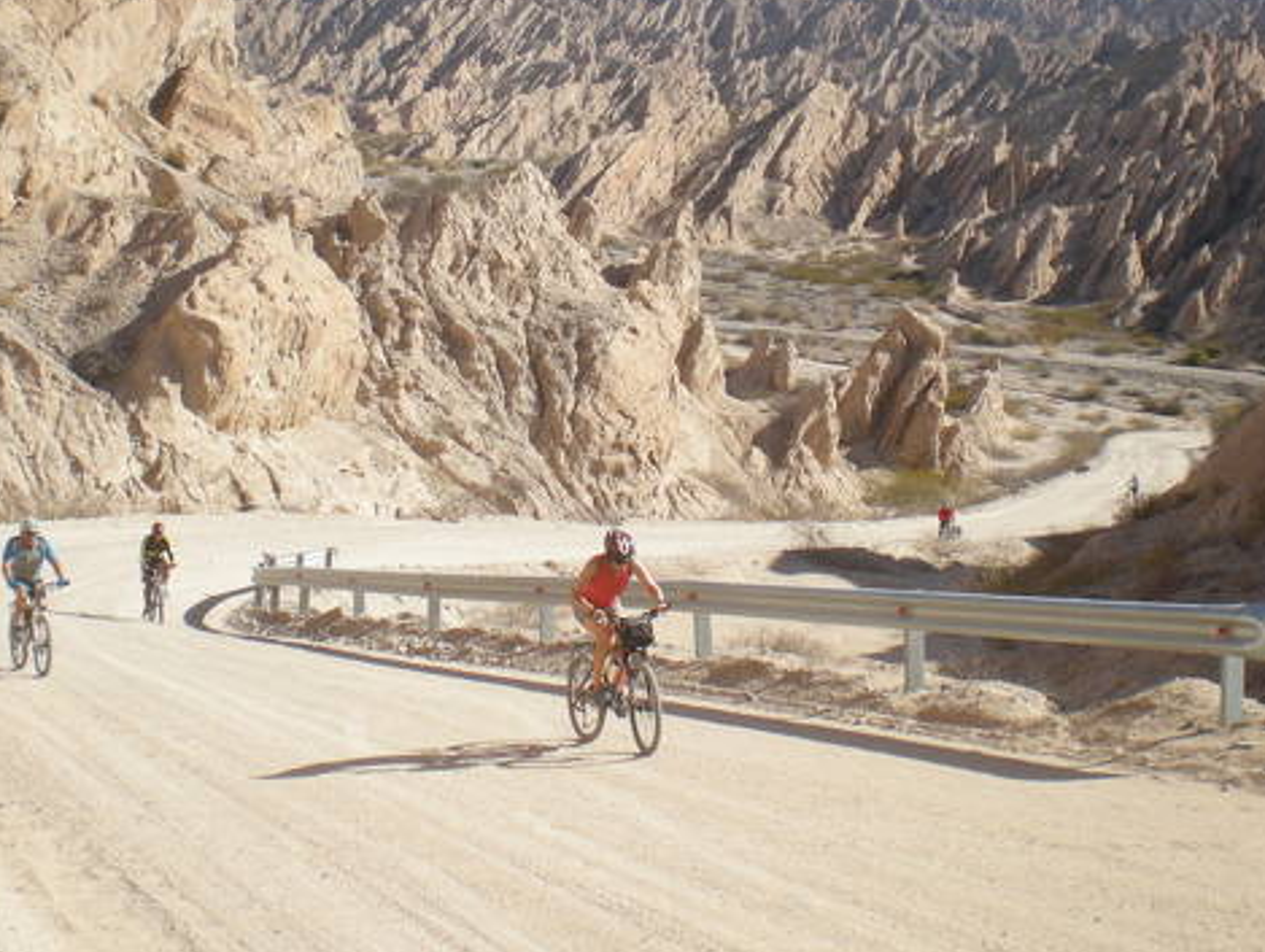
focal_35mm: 60
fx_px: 2195
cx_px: 593
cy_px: 436
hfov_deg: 32.1
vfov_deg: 24.5
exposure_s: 1/355
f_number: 4.9
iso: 64
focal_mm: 7.4
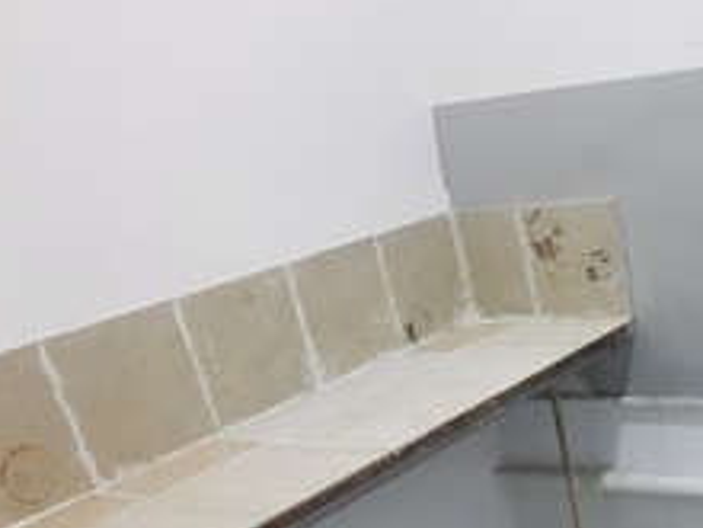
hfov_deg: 34.1
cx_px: 673
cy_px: 514
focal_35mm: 52
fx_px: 1056
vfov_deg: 26.7
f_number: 2
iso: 250
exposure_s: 1/60
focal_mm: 4.6
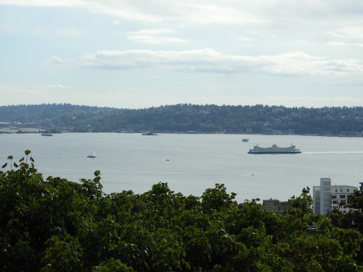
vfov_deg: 14.1
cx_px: 182
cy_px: 136
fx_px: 1101
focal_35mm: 105
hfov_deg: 18.7
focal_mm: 18.8
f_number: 4.8
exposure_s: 1/800
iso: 100
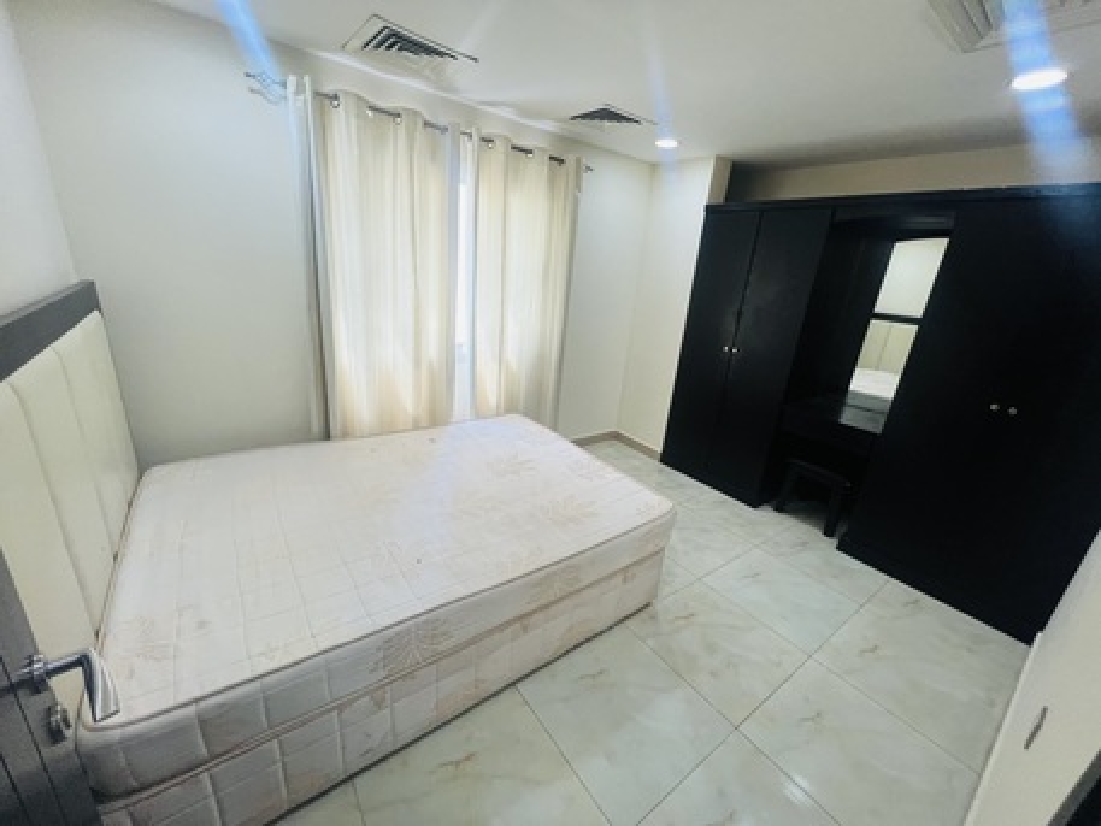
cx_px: 550
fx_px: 414
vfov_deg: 89.9
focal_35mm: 13
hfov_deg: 106.2
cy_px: 413
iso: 100
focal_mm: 1.57
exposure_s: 1/100
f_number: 1.8
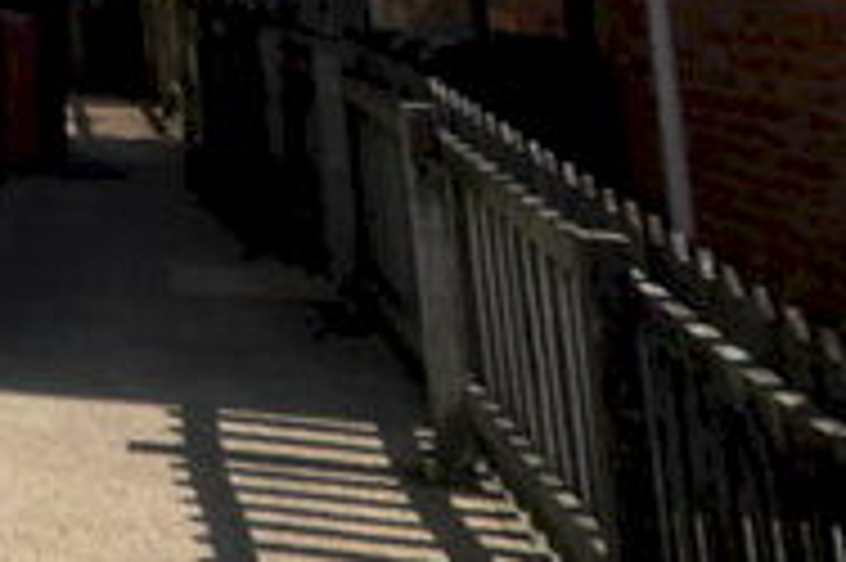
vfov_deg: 12.6
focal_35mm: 93
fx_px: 2184
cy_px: -609
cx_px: -711
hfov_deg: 17.5
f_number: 7.5
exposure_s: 1/250
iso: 80
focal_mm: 4.2
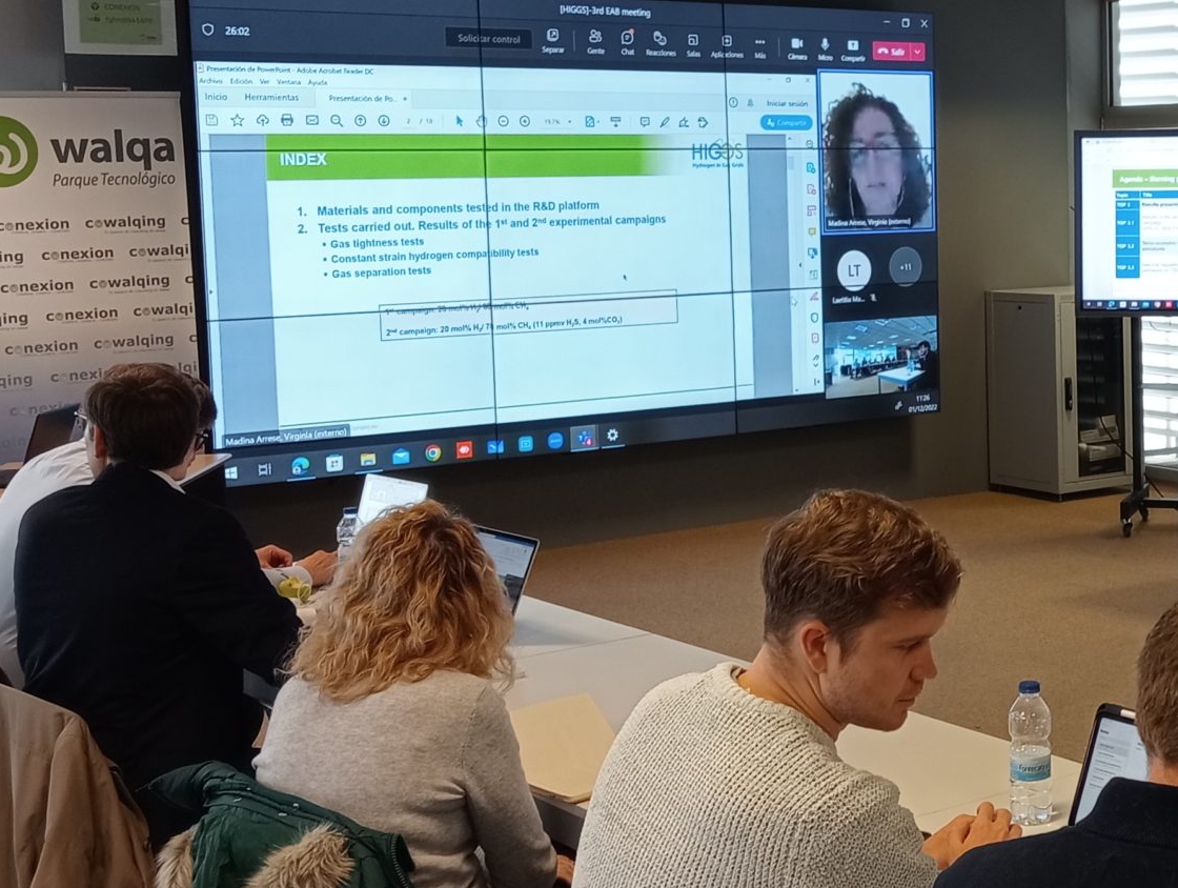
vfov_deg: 23.0
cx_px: 1041
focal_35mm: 64
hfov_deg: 29.1
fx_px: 2182
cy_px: 341
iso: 281
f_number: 1.8
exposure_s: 1/33.3
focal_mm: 4.04
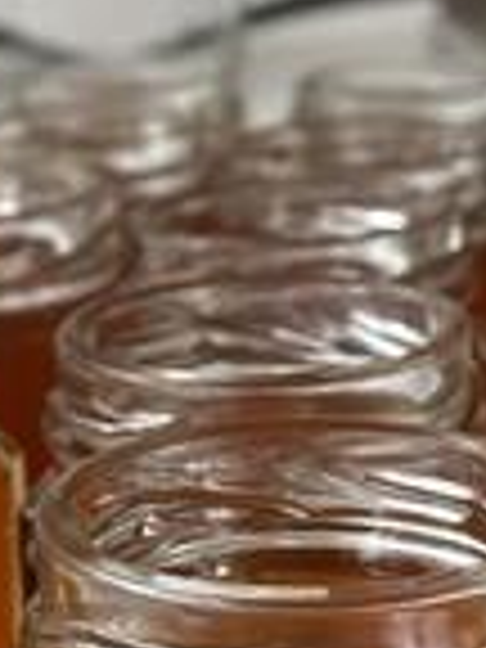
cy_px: 270
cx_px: 9
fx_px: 2022
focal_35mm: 108
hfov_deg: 13.5
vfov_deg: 18.2
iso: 125
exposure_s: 1/112
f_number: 1.6
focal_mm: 4.2
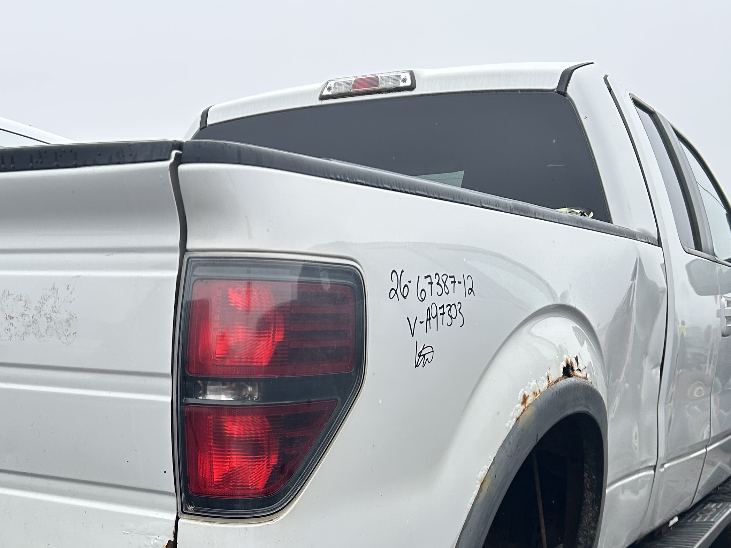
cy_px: 486
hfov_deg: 37.1
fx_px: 1056
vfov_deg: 28.1
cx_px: 166
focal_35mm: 50
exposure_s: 1/1196
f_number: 1.5
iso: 50
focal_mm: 5.7
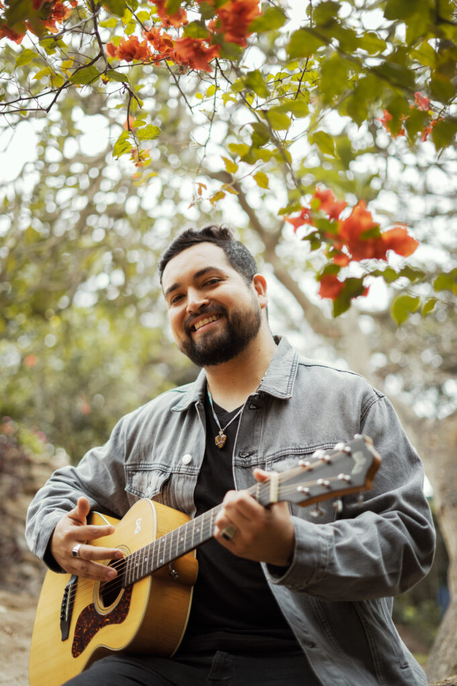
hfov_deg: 27.0
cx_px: 228
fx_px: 952
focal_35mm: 50
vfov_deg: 39.6
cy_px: 343
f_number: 1.8
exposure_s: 1/500
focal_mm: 50
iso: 160
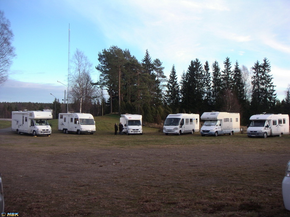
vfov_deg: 37.7
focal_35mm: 38
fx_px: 318
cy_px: 108
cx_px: 145
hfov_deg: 49.0
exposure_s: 1/150
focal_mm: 6
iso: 50
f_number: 2.8
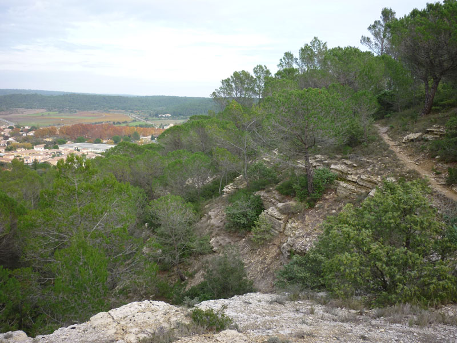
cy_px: 172
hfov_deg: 55.4
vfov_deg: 42.9
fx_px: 436
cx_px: 228
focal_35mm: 33
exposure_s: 1/250
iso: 80
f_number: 2.8
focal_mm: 5.5
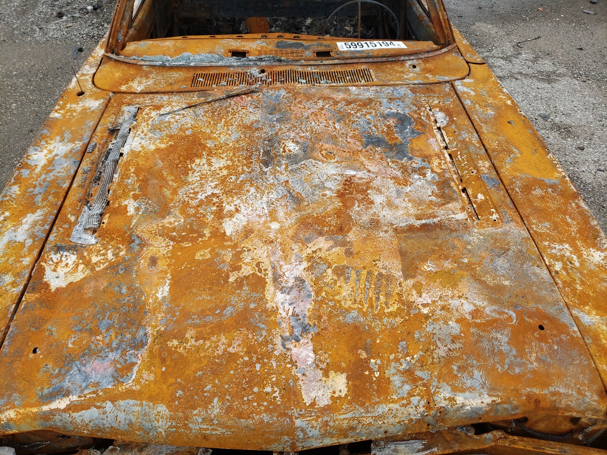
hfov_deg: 67.3
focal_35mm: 26
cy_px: 228
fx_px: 456
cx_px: 304
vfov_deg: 53.1
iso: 50
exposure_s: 1/833
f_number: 1.5
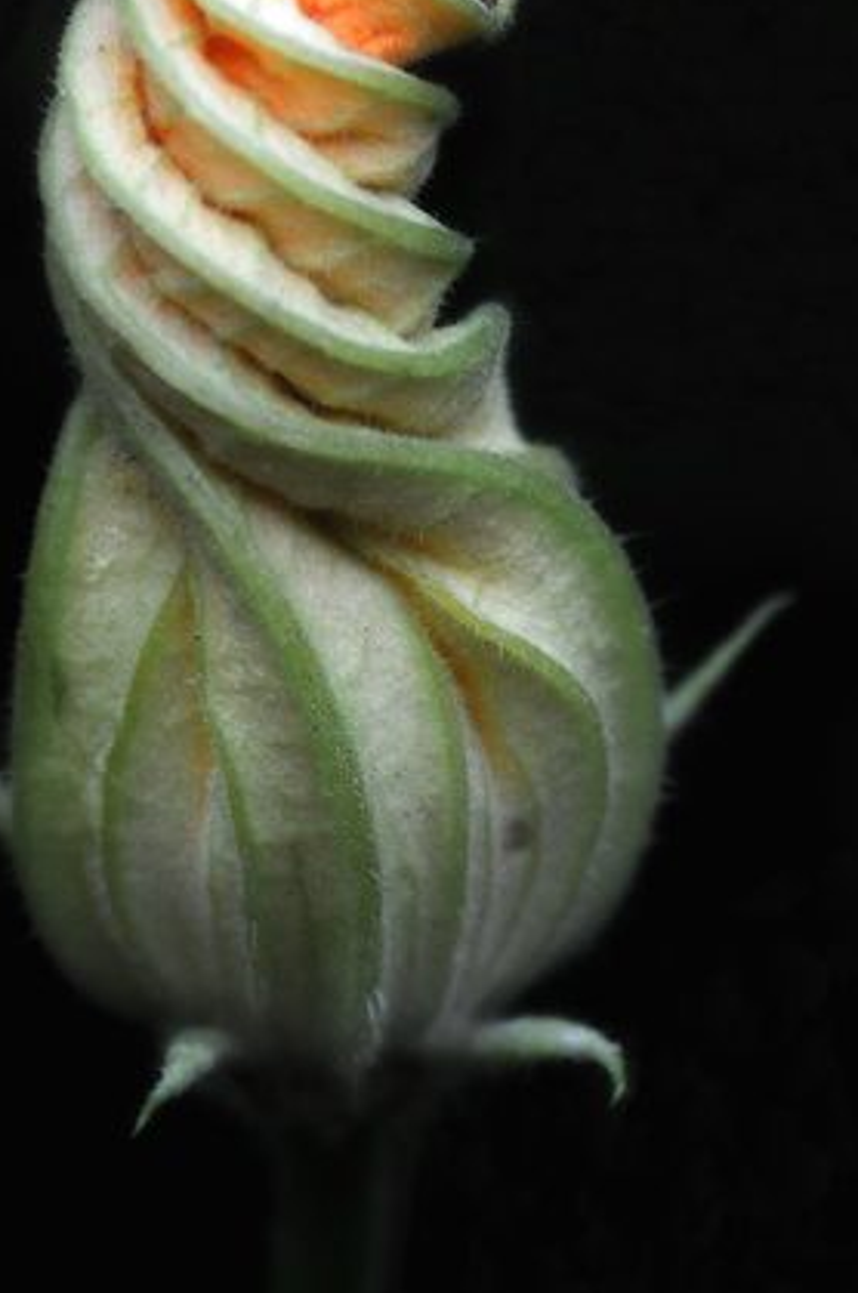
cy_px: 463
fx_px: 11549
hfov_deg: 4.3
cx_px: 306
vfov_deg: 6.4
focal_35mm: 322
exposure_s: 1/80
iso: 1600
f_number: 9
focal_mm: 150
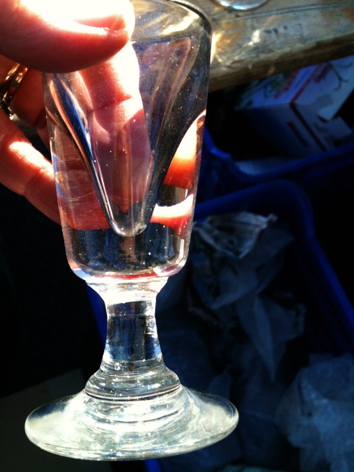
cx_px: 177
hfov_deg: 40.7
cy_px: 236
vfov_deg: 52.6
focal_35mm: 35
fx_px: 477
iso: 64
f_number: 2.8
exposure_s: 1/170
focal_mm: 3.85
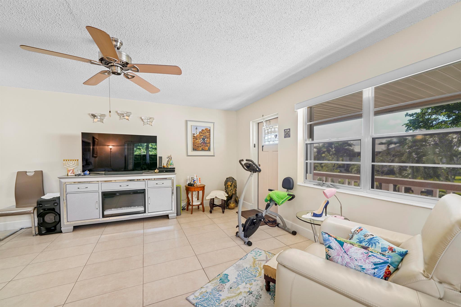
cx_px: 230
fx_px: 179
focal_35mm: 14
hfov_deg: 104.3
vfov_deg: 81.2
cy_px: 154
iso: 400
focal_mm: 14
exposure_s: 1/6
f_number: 8
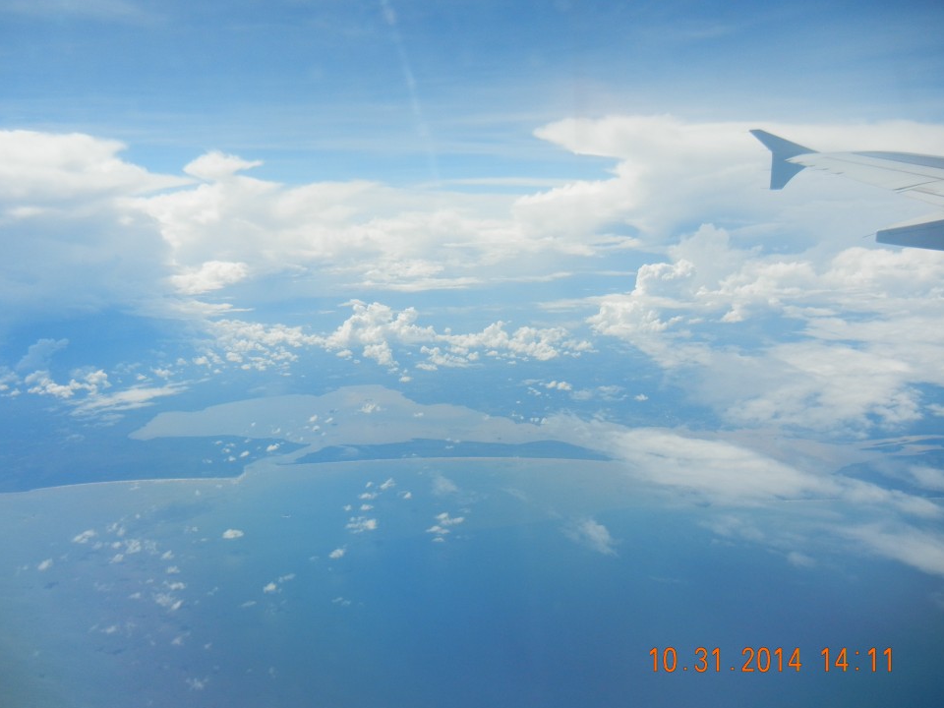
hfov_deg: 56.8
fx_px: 873
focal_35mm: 32
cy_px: 361
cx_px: 453
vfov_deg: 44.2
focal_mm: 5.4
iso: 160
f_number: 7
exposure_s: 1/681
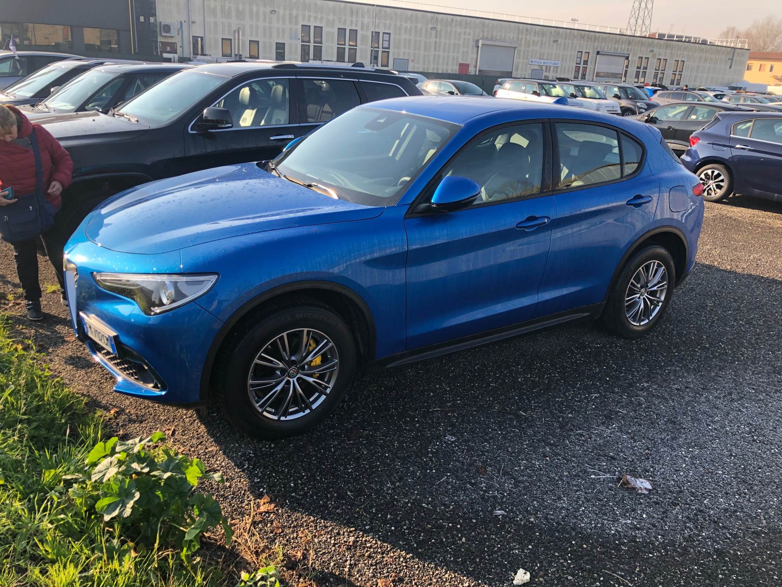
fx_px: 633
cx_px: 391
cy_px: 294
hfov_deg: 63.4
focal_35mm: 28
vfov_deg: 49.7
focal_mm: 4
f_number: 1.8
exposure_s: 1/328
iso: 20
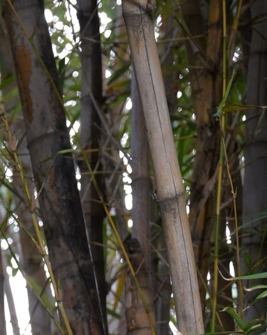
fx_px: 2481
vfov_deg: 7.1
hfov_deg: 5.9
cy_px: 901
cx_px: -385
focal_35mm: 251
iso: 250
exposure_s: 1/160
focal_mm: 41
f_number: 3.5
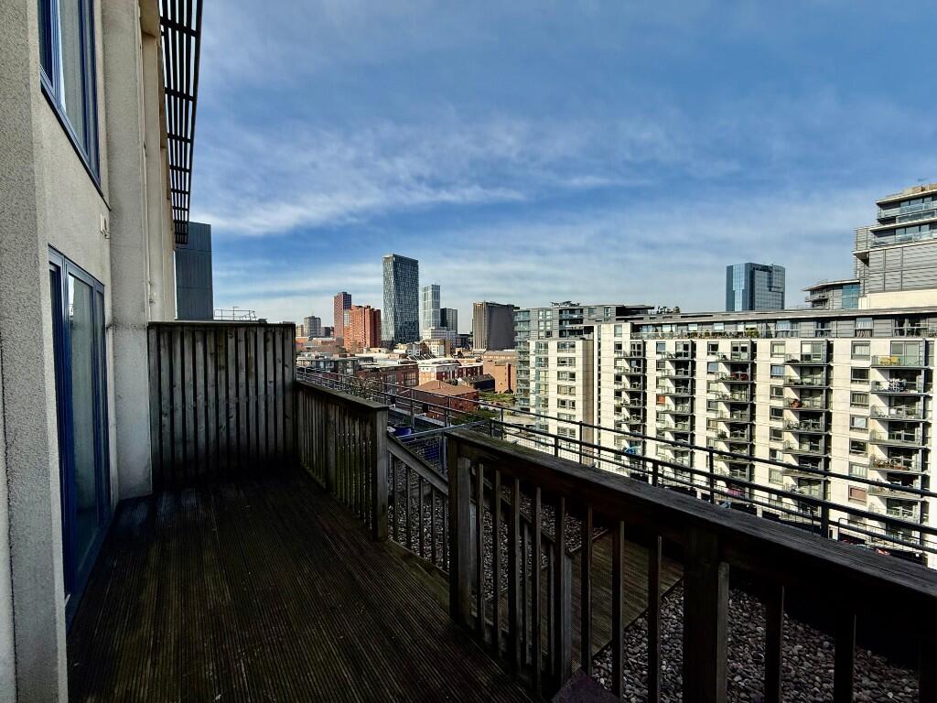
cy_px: 352
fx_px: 379
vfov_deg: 85.7
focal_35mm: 14
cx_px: 468
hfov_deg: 102.1
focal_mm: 2.22
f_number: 2.2
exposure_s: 1/2841
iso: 50
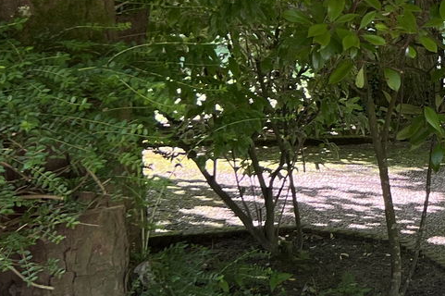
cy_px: -66
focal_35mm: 90
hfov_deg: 19.3
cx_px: 700
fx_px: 1112
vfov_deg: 14.6
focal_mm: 5.7
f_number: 1.5
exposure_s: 1/167
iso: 40
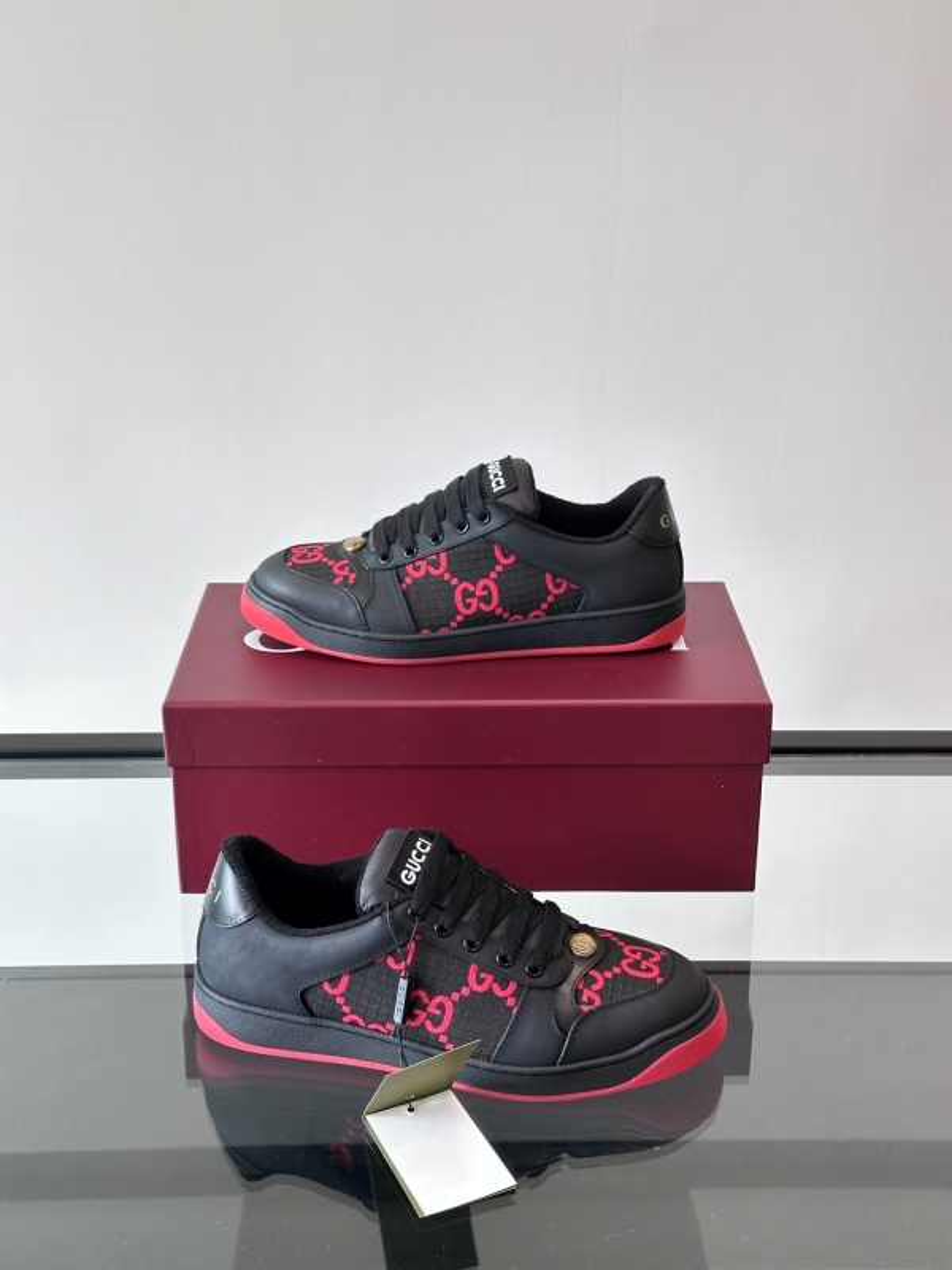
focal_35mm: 48
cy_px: 635
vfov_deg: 39.7
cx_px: 476
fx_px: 1760
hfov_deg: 30.3
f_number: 1.78
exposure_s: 1/96
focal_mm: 6.86
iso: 80
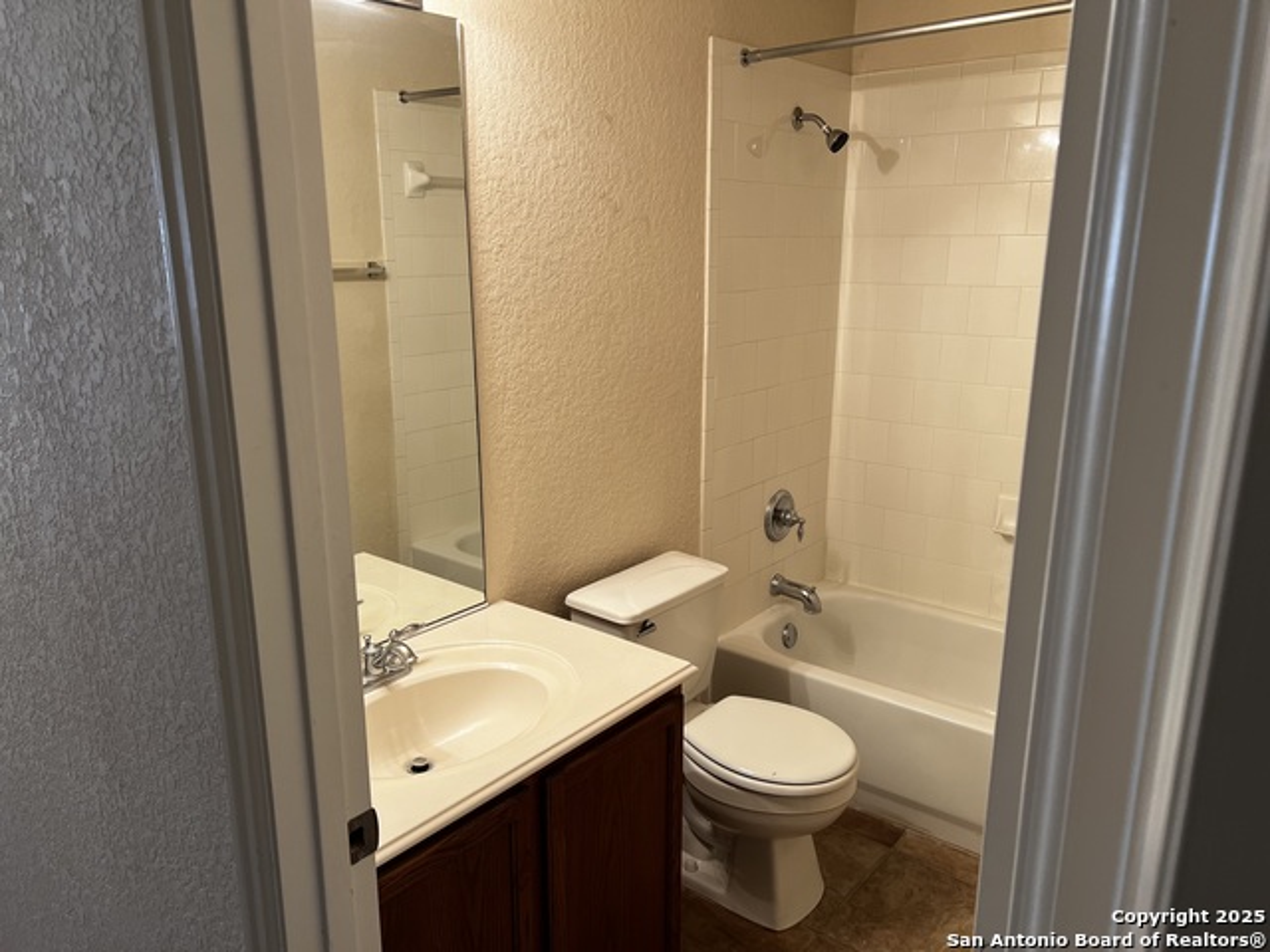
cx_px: 635
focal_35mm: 26
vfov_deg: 53.1
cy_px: 476
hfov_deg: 67.3
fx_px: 954
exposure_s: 1/60
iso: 80
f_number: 1.5
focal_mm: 5.7
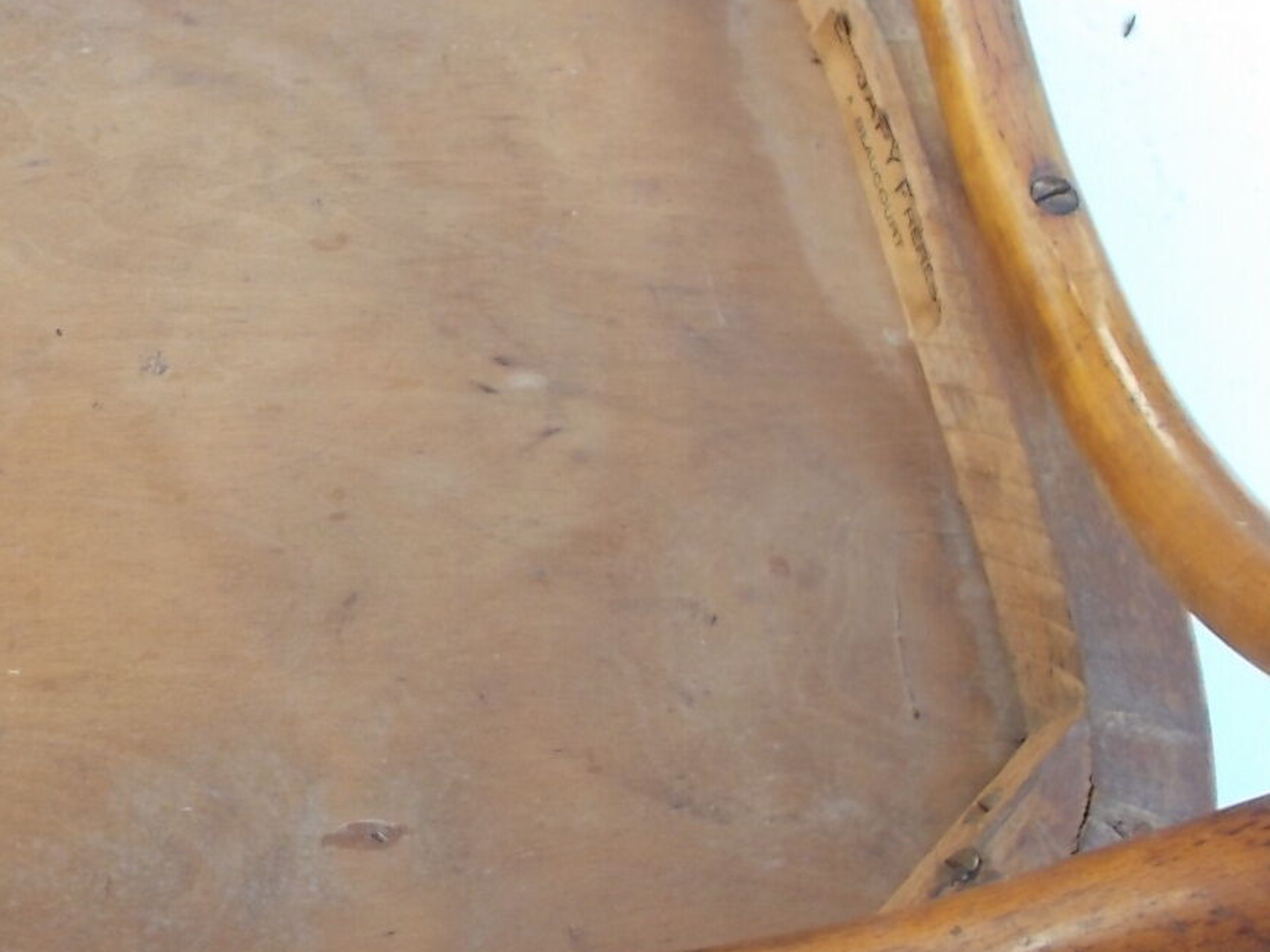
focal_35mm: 48
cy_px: 432
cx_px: 233
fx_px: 1761
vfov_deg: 30.2
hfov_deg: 38.0
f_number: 3.2
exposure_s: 1/80
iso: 80
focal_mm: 4.6
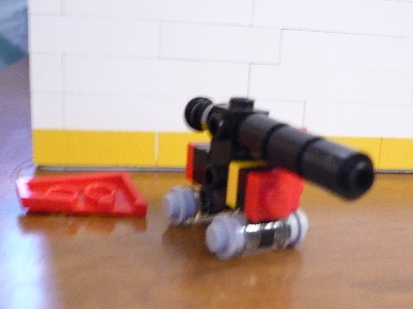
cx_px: 276
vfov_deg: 30.8
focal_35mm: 47
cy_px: 176
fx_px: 561
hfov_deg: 39.9
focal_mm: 5.8
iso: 400
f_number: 2.8
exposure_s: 1/8
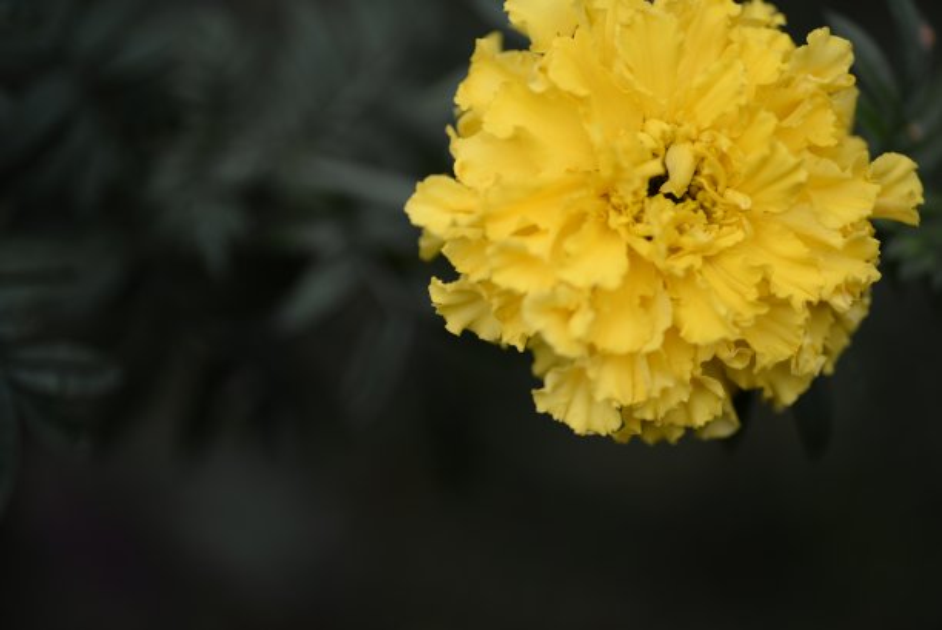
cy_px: 315
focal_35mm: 92
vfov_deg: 14.9
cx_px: 471
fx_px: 2409
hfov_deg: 22.1
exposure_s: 1/320
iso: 100
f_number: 2.8
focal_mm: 92
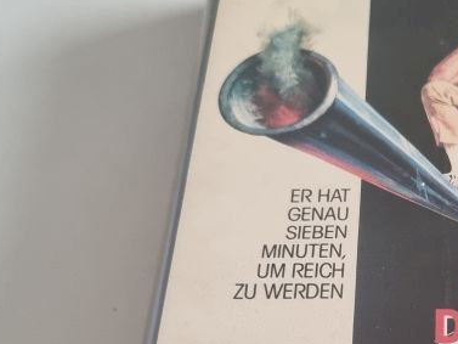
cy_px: 317
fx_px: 913
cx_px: 435
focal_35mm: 69
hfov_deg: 26.9
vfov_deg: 20.8
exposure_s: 1/50
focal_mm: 5.4
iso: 500
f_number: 1.8
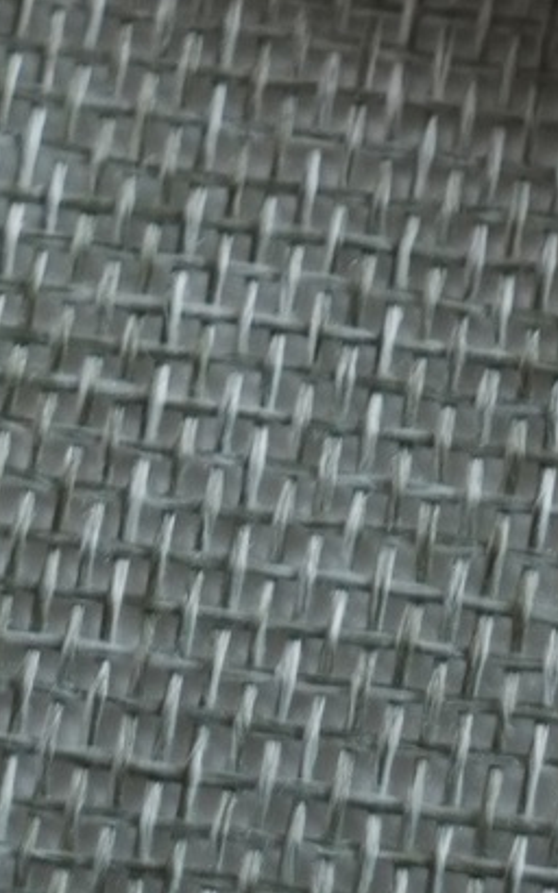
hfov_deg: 5.8
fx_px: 5410
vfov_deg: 8.4
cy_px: -1470
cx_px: 987
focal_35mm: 222
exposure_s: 1/125
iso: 250
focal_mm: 24.8
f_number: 2.8
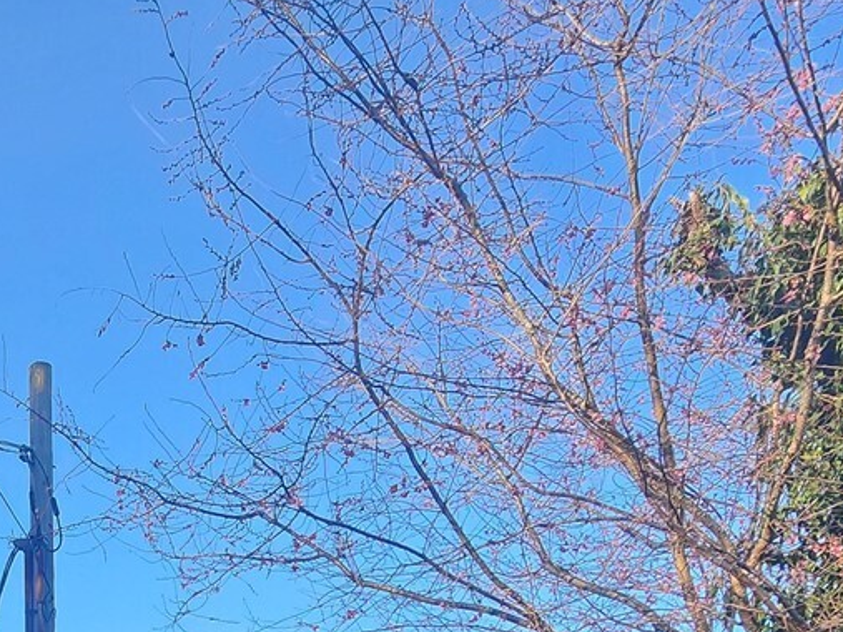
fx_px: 998
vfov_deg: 25.6
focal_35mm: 41
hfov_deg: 41.1
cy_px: 966
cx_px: 42
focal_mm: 2.2
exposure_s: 1/210
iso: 50
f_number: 2.2
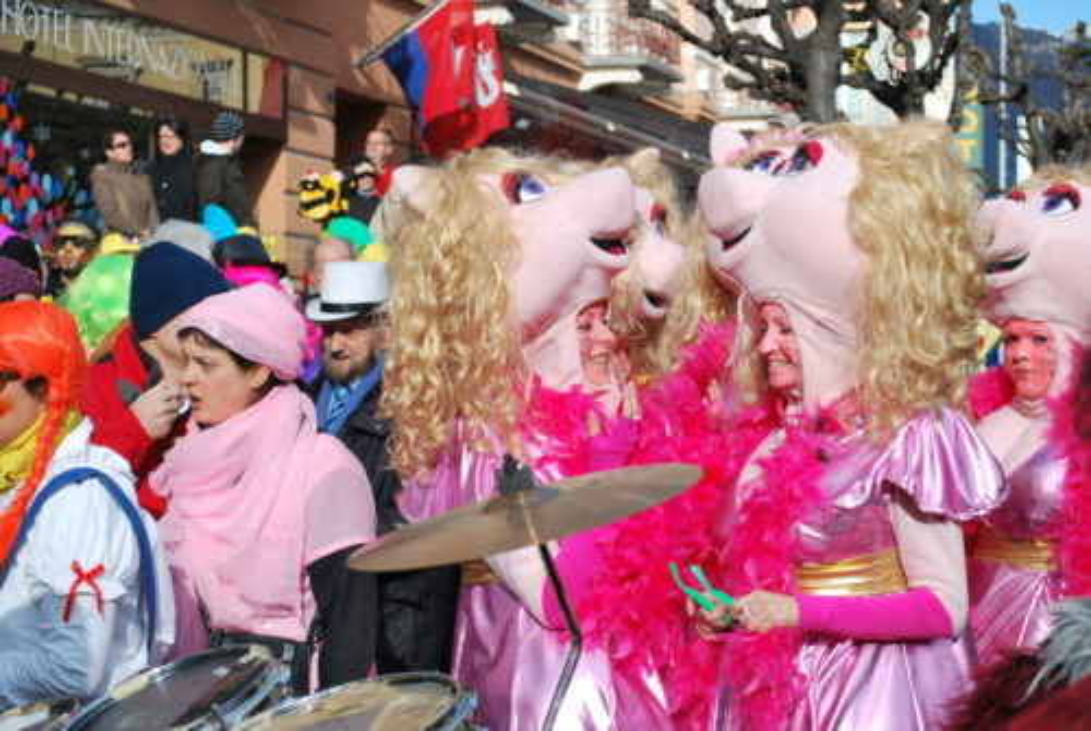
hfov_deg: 24.6
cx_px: 546
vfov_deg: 16.6
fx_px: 2504
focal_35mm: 82
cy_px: 366
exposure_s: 1/250
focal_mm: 55
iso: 100
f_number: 8
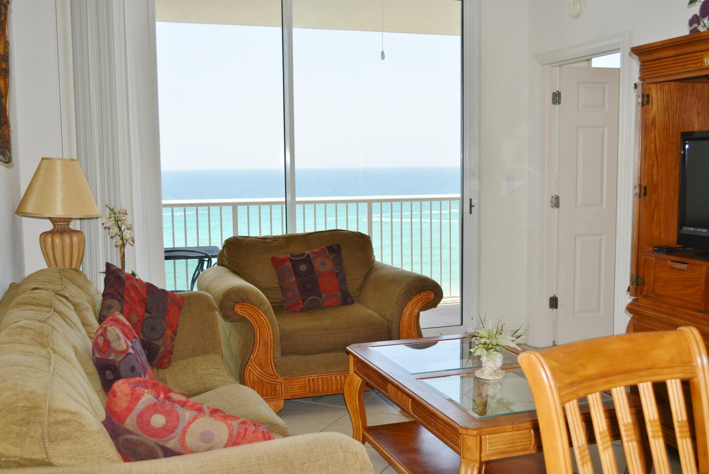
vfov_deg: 34.3
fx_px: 769
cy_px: 237
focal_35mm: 39
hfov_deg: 49.5
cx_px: 354
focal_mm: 26
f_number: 4.2
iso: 110
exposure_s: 1/200
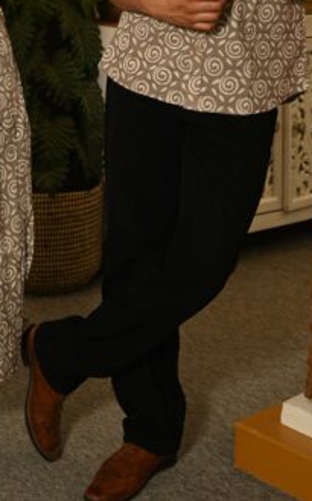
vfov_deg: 22.6
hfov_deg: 14.8
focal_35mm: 88
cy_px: -6
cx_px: 78
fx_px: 1200
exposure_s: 1/160
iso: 250
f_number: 5
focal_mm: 42
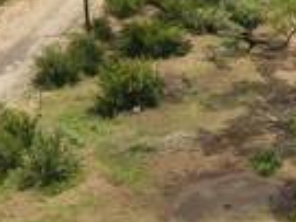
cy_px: -42
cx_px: 375
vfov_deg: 12.7
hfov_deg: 16.4
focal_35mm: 114
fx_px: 974
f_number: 2.8
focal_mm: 4.5
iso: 100
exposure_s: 1/640
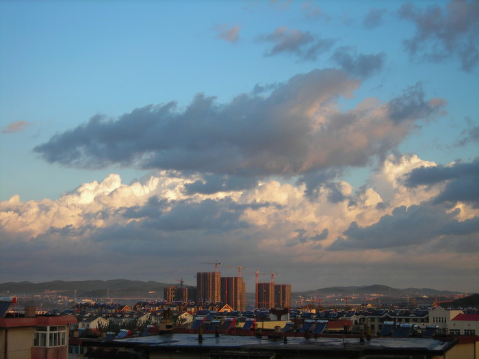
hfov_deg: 29.8
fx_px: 899
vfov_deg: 22.6
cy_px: 180
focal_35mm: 65
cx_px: 240
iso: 50
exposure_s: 1/132
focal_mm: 10.8
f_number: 3.9
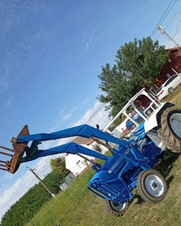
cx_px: 94
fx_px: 234
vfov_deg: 50.7
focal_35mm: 35
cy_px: 149
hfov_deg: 42.2
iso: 50
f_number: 1.8
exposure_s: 1/1422
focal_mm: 3.84
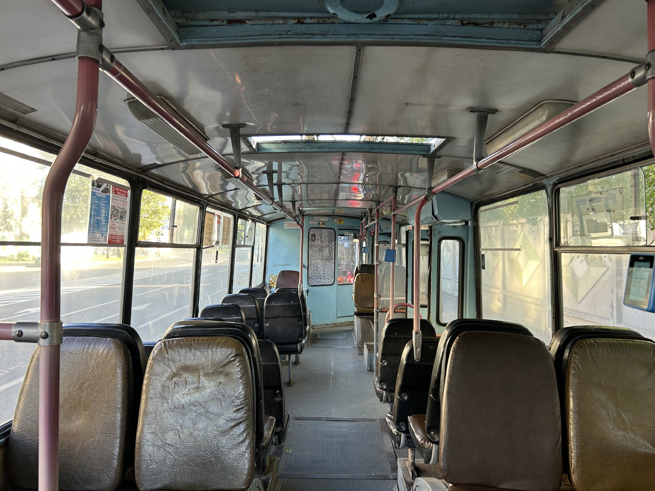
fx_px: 511
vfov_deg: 51.4
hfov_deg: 65.3
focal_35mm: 27
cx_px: 325
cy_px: 241
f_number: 1.5
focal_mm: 5.7
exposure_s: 1/121
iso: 80
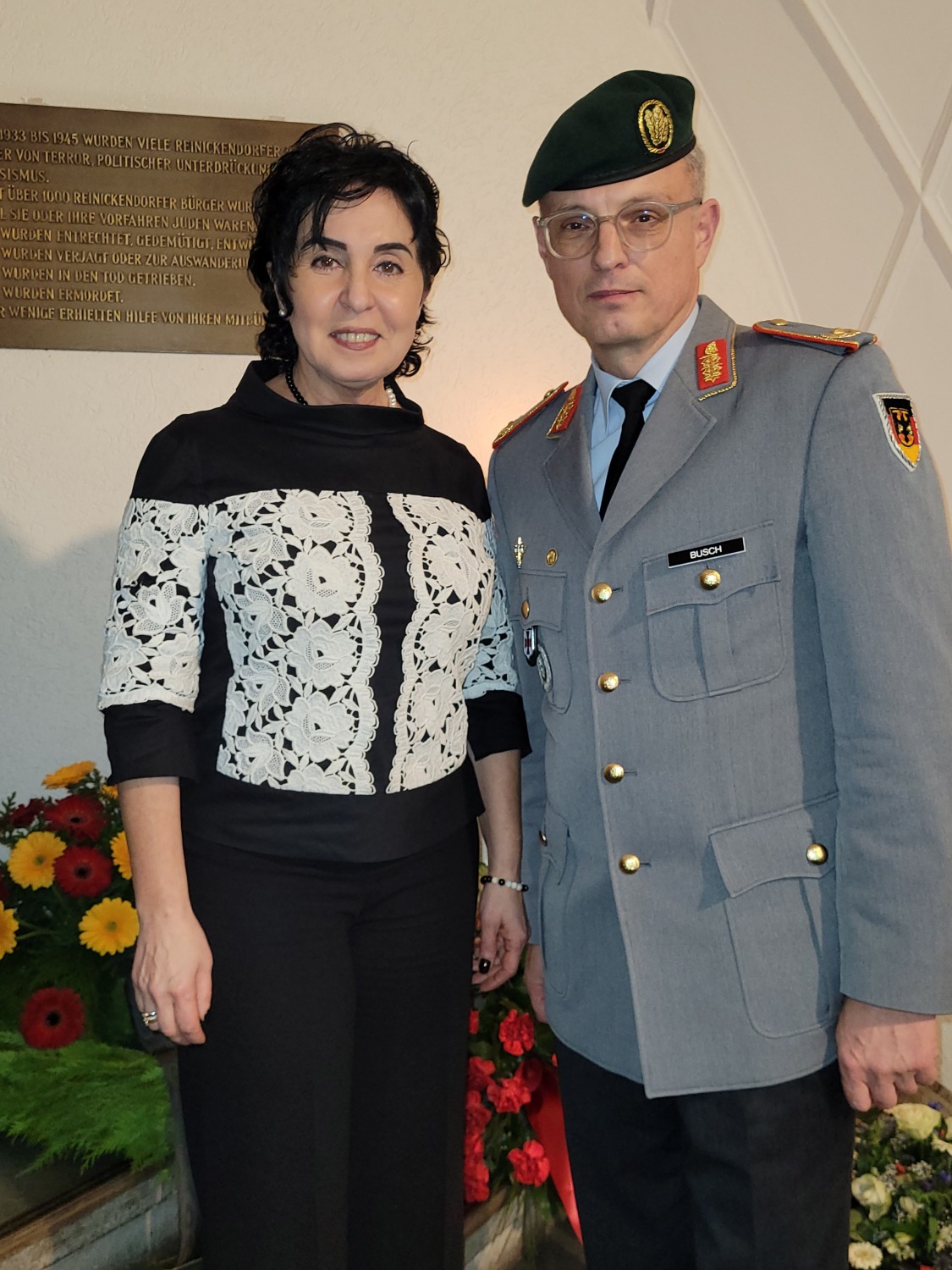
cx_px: 476
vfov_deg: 67.3
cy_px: 635
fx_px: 953
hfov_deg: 53.1
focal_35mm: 26
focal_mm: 5.4
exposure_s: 1/17
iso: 125
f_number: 1.8
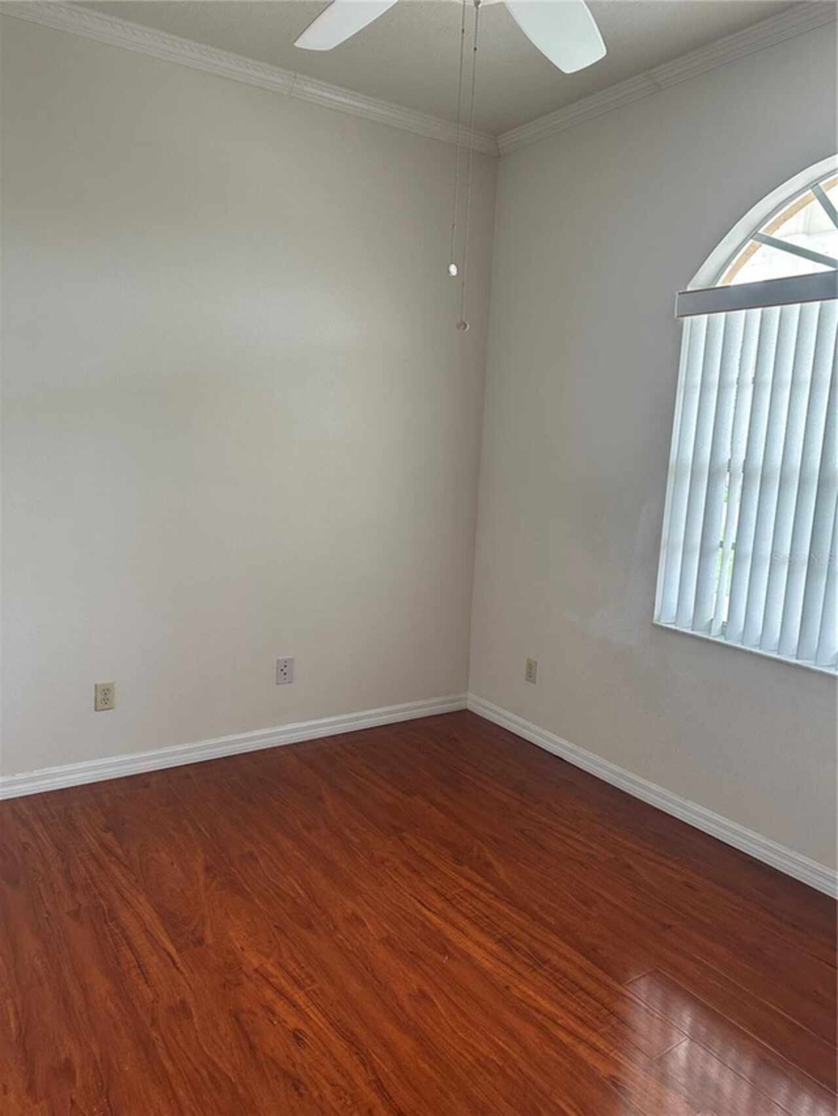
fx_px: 774
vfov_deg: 71.6
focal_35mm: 24
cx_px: 419
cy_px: 558
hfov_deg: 56.8
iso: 160
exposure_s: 1/120
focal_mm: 6.86
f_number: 1.78
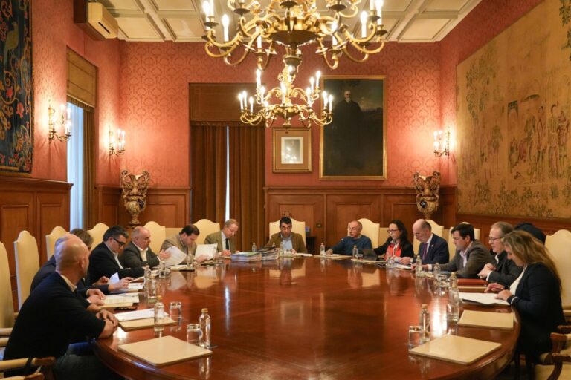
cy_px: 190
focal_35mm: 34
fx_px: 539
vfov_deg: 38.9
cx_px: 286
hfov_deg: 55.8
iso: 8000
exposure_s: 1/400
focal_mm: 34
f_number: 4
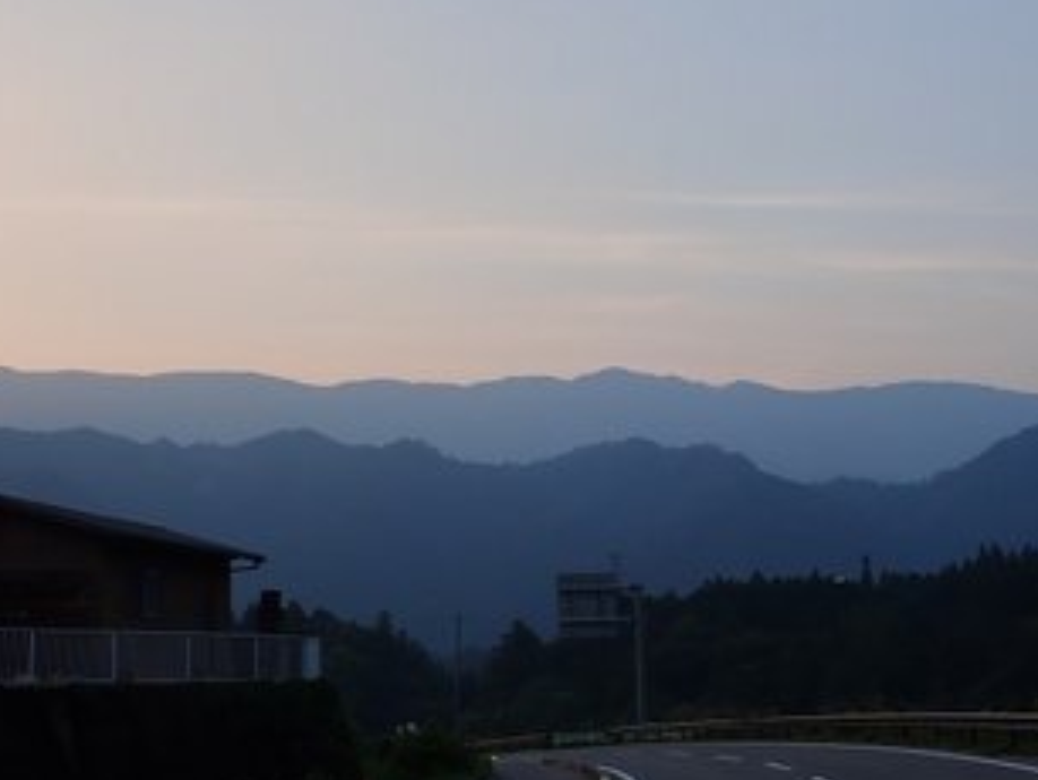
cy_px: 441
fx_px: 1921
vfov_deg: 22.9
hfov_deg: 30.1
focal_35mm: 64
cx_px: 655
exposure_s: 1/125
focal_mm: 8.99
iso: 100
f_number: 4.5
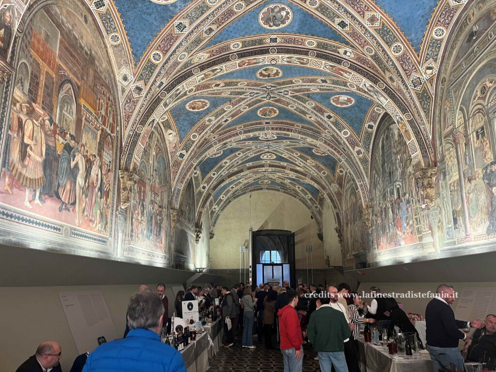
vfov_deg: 53.1
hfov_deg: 67.3
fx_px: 373
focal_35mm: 26
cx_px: 248
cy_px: 186
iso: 80
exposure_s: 1/50
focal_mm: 5.1
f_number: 1.6
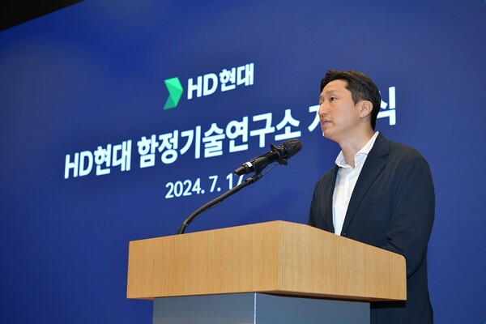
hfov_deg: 32.4
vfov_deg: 21.9
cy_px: 162
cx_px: 243
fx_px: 837
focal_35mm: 62
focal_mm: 62
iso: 3200
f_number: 5
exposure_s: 1/160
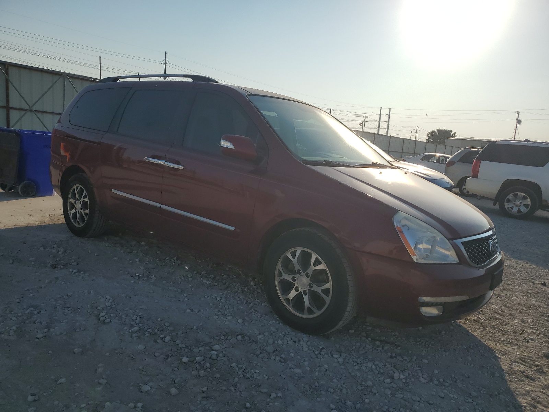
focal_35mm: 26
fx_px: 412
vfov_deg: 53.1
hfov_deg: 67.3
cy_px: 206
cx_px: 274
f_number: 1.5
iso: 50
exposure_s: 1/10000
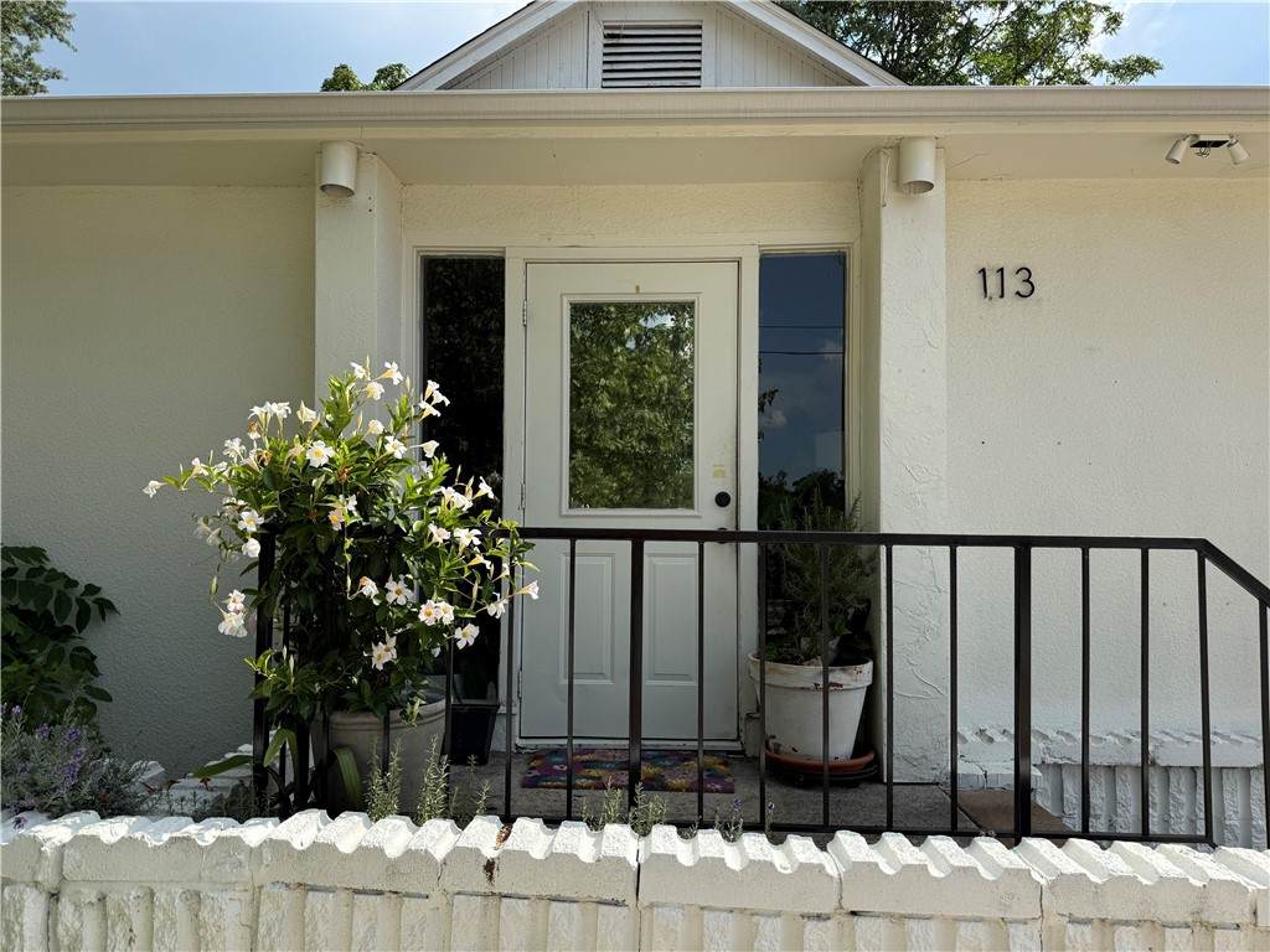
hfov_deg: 71.6
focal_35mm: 24
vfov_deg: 56.8
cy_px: 476
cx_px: 635
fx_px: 881
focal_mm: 6.76
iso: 100
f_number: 1.78
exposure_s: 1/3759
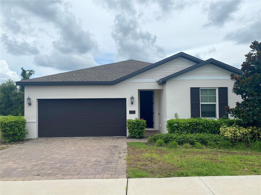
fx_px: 196
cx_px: 130
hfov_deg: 67.3
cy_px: 98
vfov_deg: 53.1
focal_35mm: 26
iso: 32
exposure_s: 1/4444
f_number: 1.8
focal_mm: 4.25
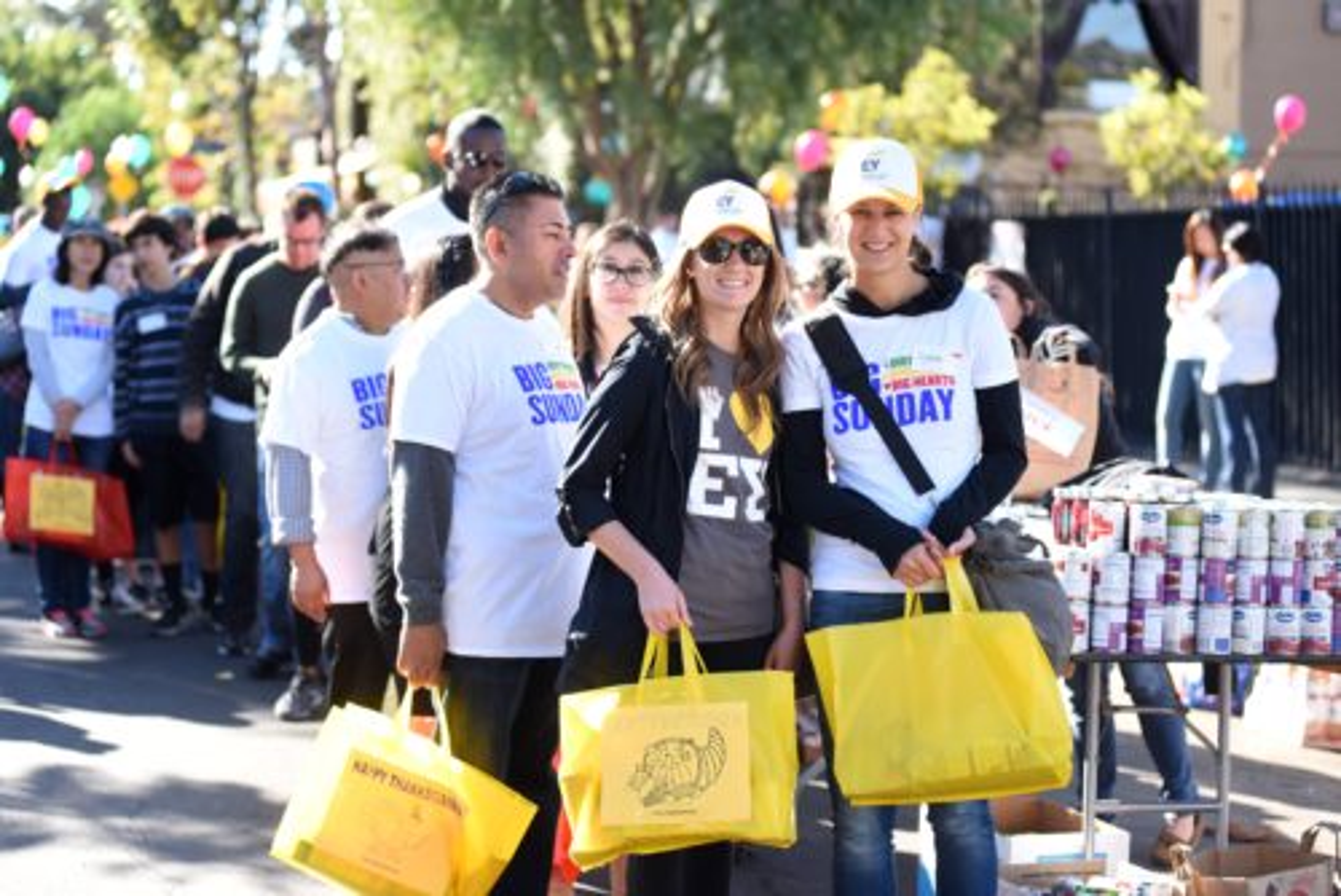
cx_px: 670
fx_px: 2982
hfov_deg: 25.3
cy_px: 448
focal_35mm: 80
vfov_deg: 17.1
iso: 640
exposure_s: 1/1250
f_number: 4
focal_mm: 80
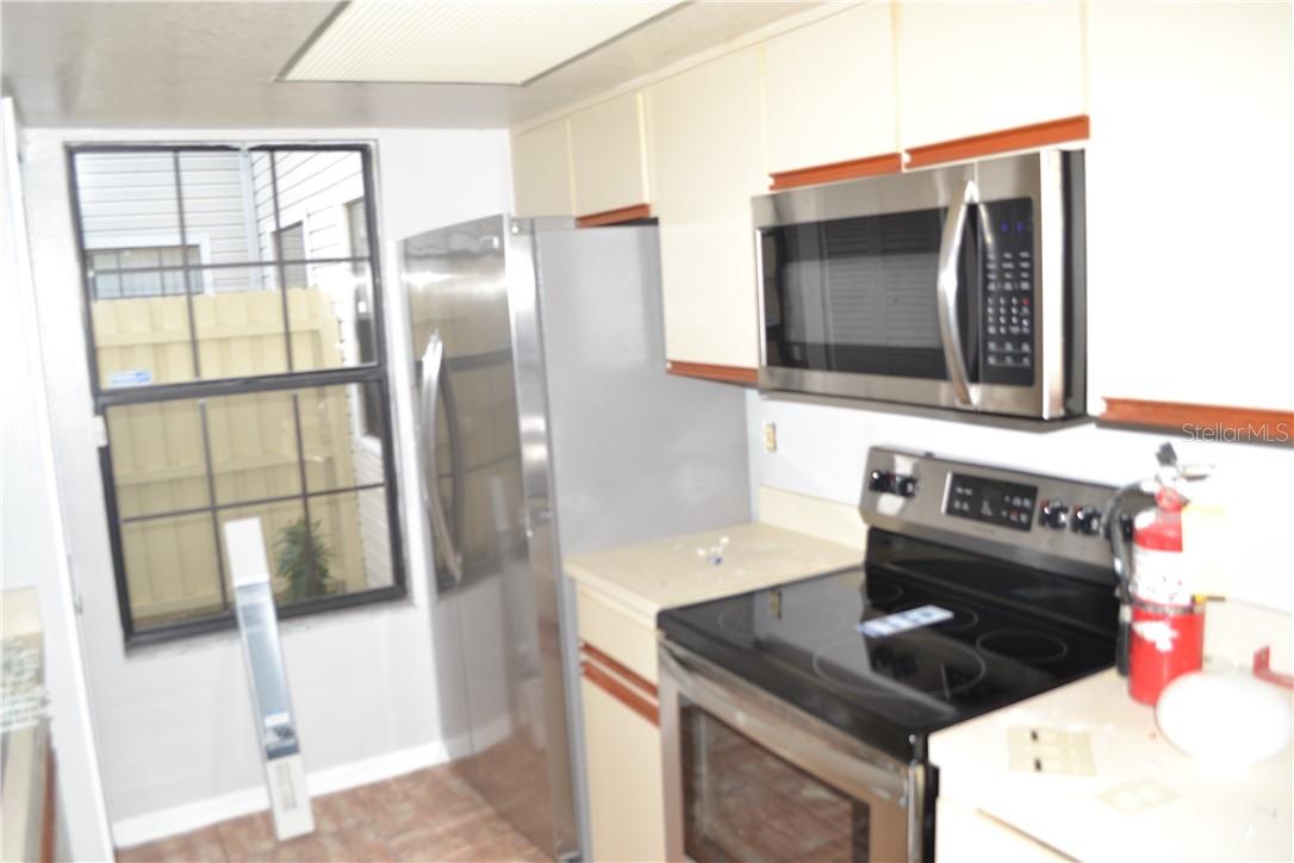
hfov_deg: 67.4
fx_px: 970
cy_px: 432
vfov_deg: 47.9
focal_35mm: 27
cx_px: 647
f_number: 3.5
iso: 200
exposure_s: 1/125
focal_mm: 18
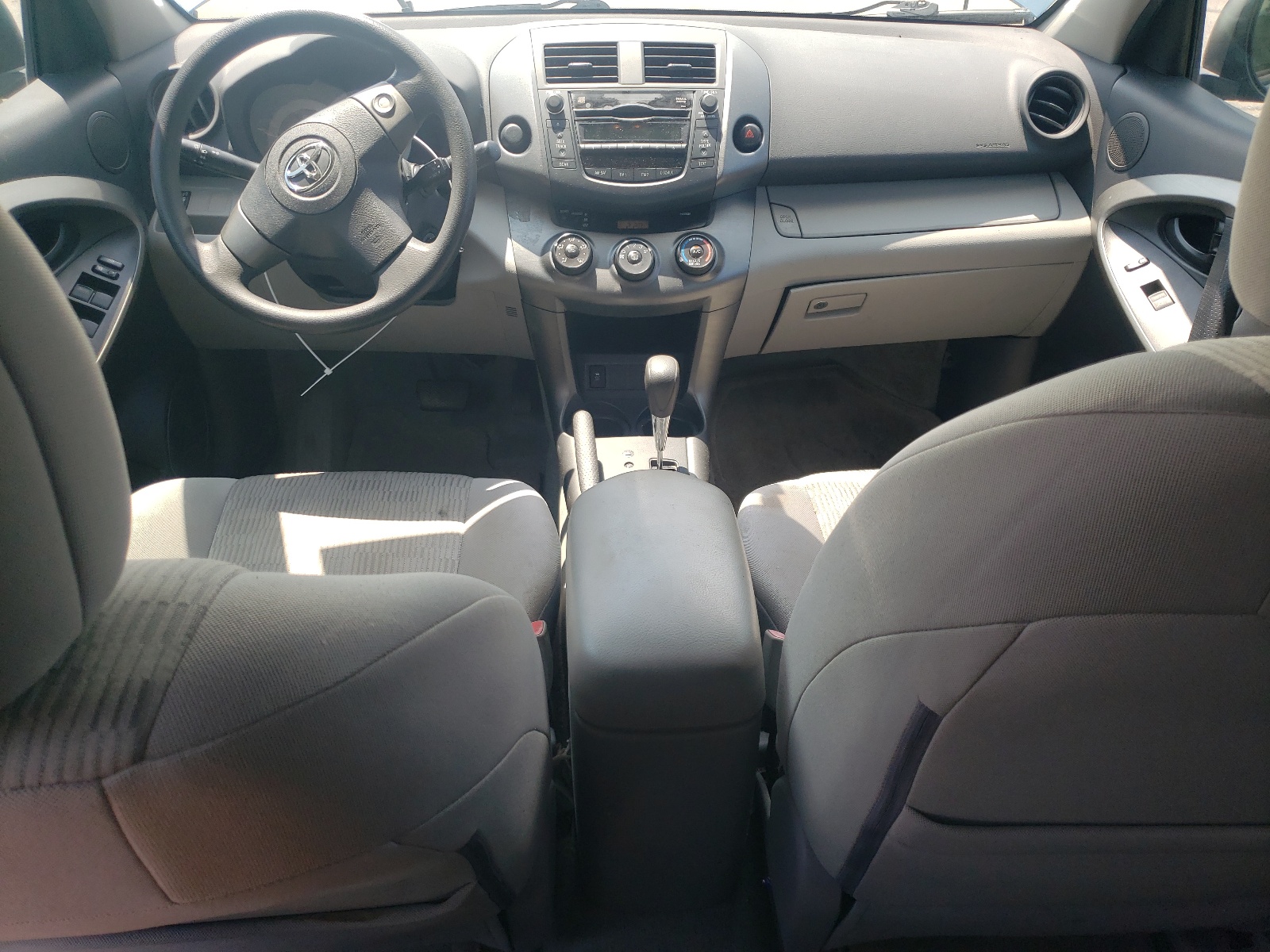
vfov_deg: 53.1
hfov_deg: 67.3
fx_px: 954
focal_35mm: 26
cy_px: 476
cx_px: 635
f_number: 1.5
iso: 50
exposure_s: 1/455
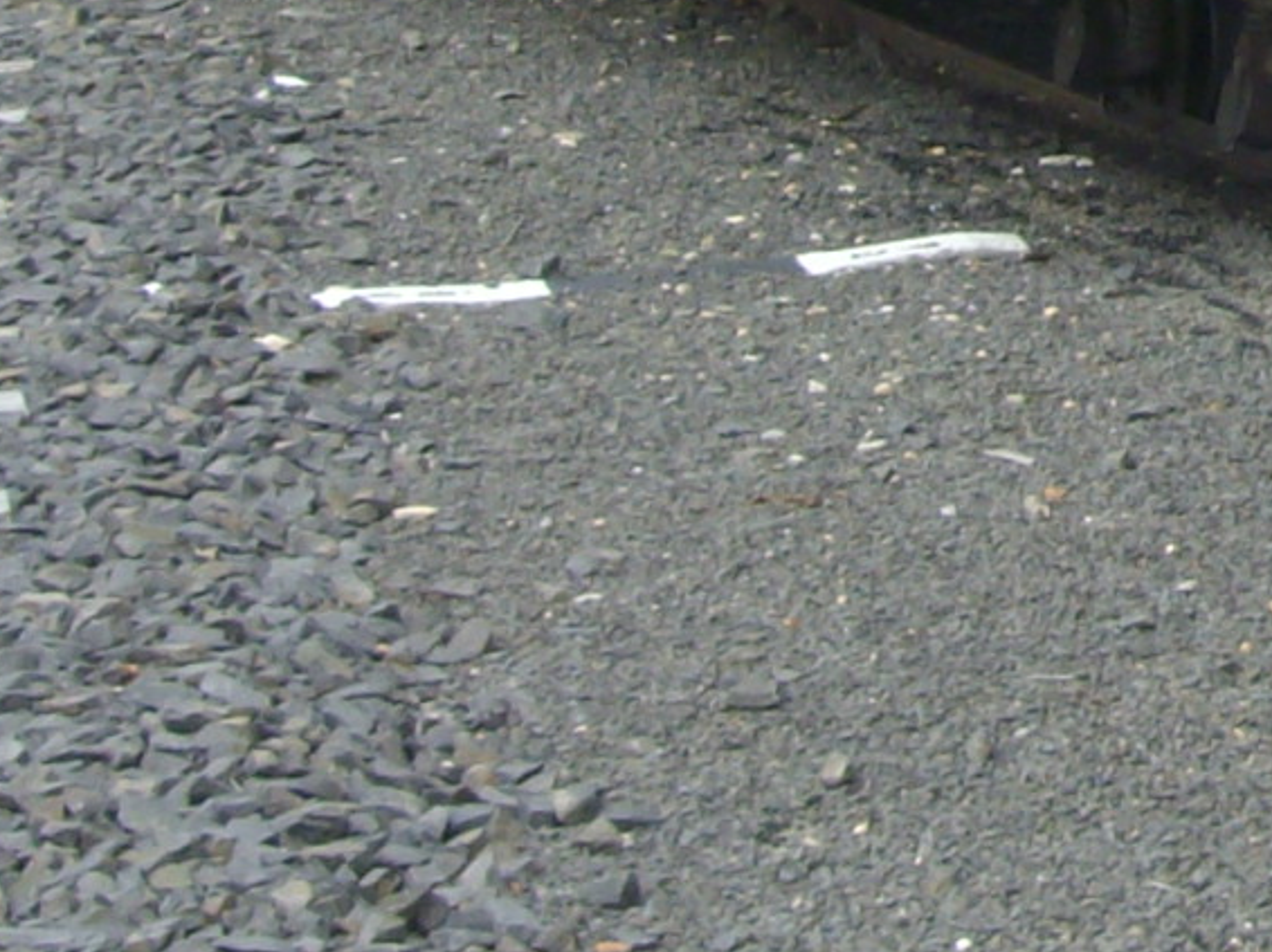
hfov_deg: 11.0
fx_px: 6061
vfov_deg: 8.6
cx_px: 2411
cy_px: -851
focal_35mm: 165
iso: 80
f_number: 4.8
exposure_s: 1/125
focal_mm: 6
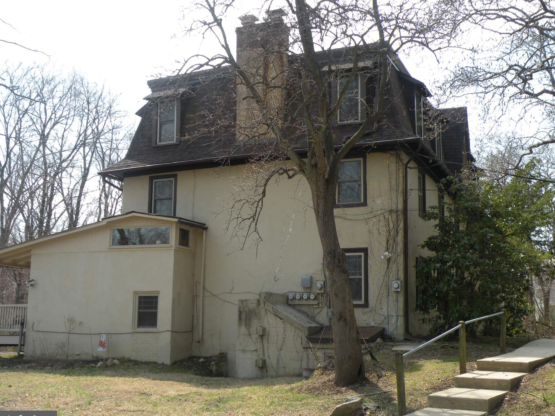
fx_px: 705
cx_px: 277
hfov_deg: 42.9
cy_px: 216
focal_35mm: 44
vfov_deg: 32.9
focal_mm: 7.4
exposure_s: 1/170
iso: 64
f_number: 5
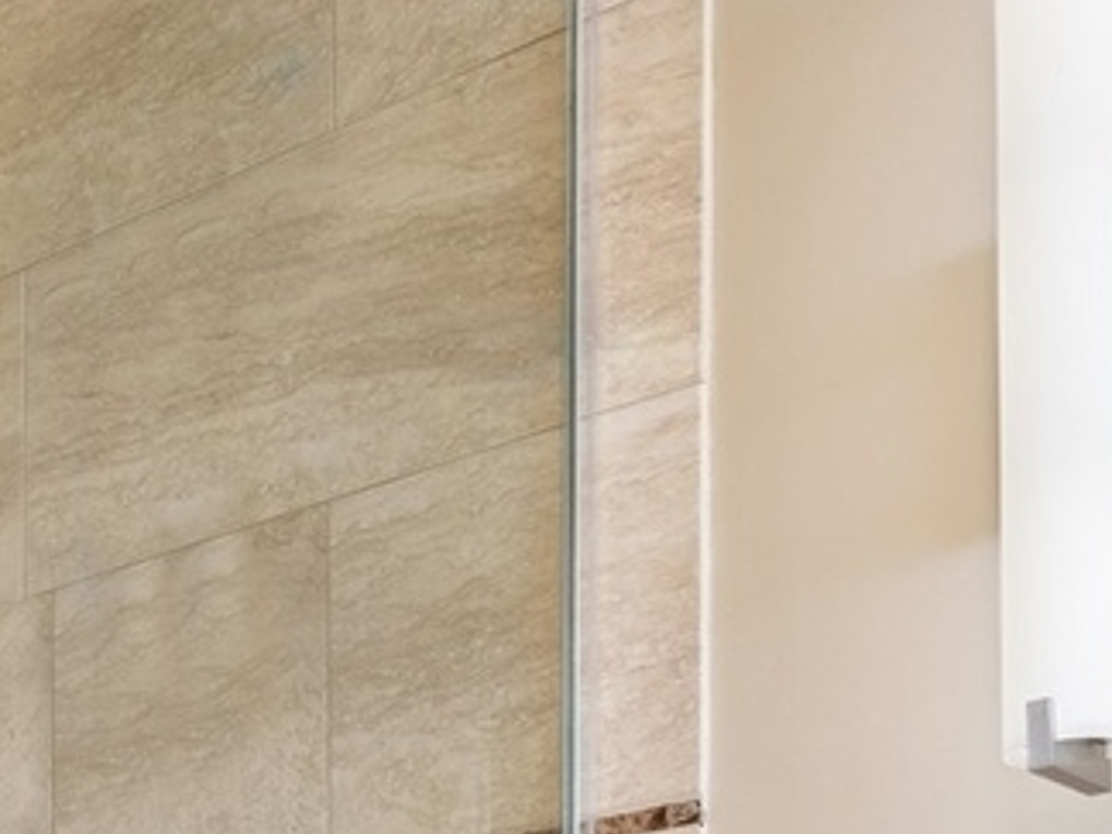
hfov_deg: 23.8
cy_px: 1493
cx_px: -89
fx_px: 2474
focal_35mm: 77
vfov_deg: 16.2
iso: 320
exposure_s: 1/30
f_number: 8
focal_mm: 16
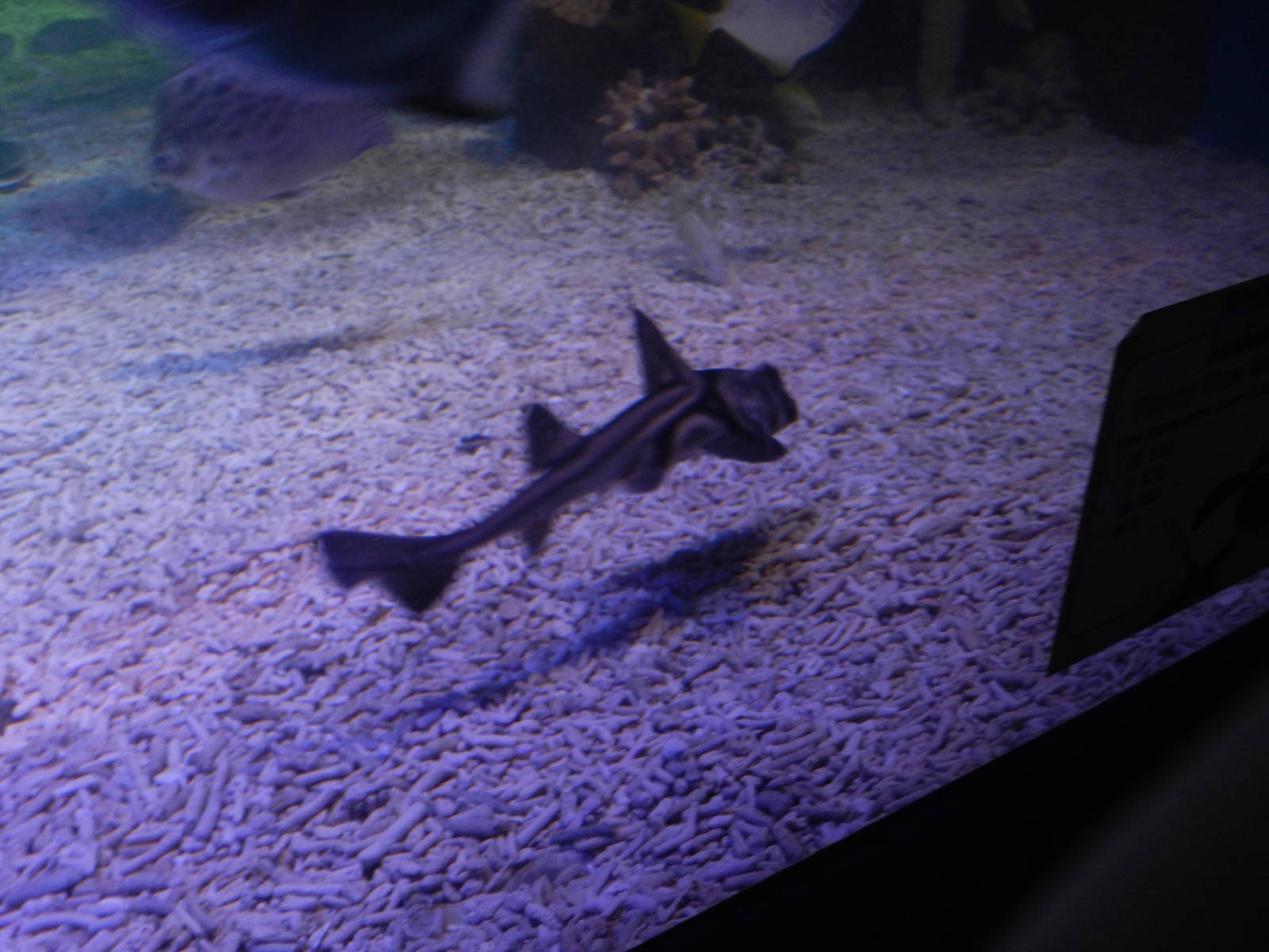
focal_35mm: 32
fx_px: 1173
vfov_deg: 44.2
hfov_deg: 56.8
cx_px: 634
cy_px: 476
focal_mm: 5.6
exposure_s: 1/20
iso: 400
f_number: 3.7
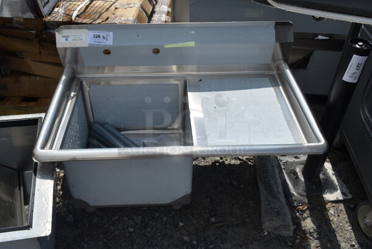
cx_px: 186
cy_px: 124
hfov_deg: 55.1
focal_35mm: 34
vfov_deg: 38.4
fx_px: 357
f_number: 11
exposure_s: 1/320
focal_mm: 23
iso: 100
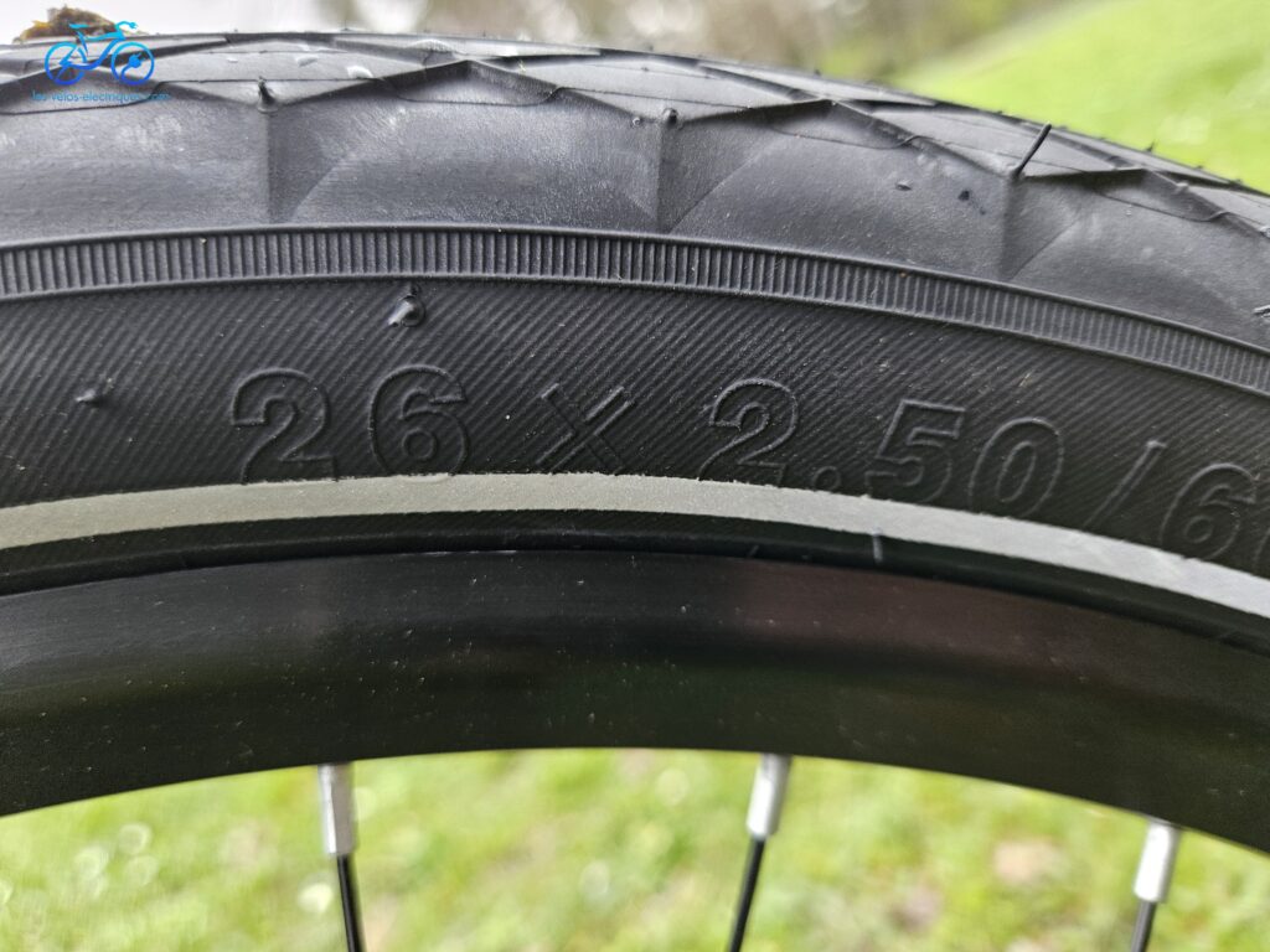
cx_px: 635
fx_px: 844
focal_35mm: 23
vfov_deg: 58.9
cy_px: 476
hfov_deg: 73.9
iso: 100
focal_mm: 5.4
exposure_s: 1/359
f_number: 1.8
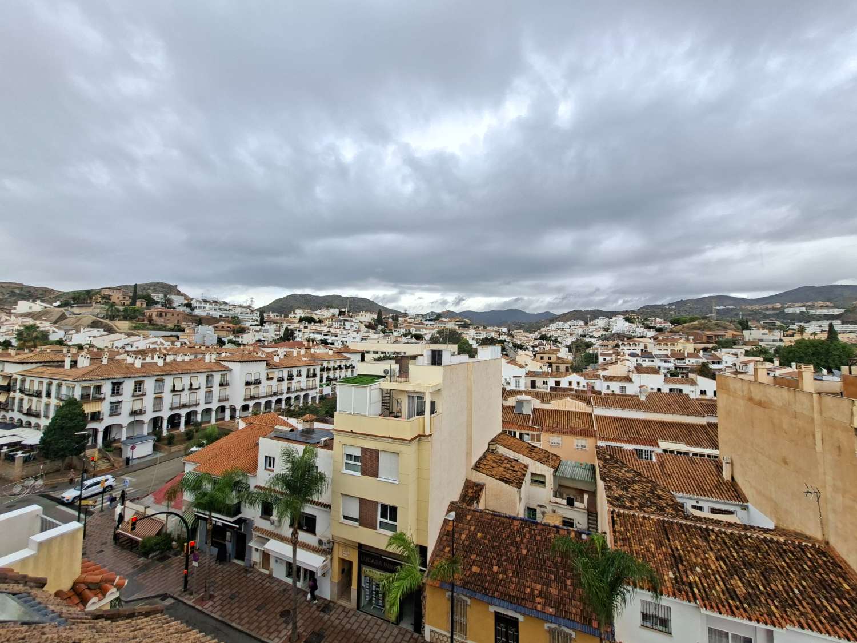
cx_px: 428
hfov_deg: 106.2
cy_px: 322
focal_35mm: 13
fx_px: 322
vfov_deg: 89.9
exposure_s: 1/378
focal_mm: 1.74
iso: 40
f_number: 2.2
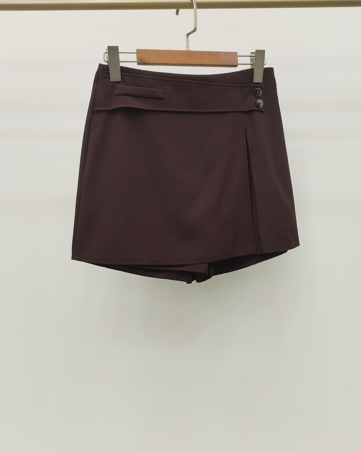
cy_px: 252
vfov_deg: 52.7
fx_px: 454
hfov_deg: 43.3
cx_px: 188
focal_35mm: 34
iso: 170
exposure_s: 1/60
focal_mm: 4.75
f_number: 1.8
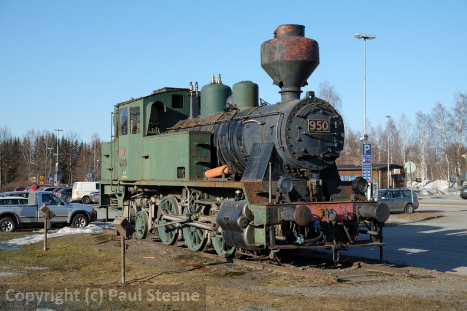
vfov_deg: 26.5
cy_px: 156
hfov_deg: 38.9
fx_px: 662
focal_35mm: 51
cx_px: 234
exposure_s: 1/500
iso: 200
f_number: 5.6
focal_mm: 34.3
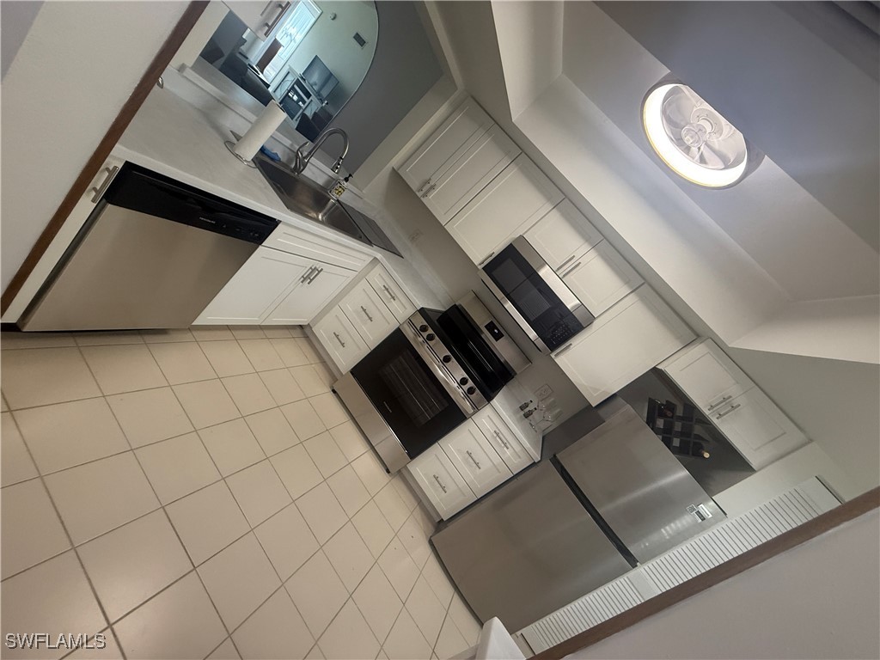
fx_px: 356
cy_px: 330
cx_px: 440
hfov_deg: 102.1
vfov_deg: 85.7
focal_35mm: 14
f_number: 2.2
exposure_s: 1/120
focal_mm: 2.22
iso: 250
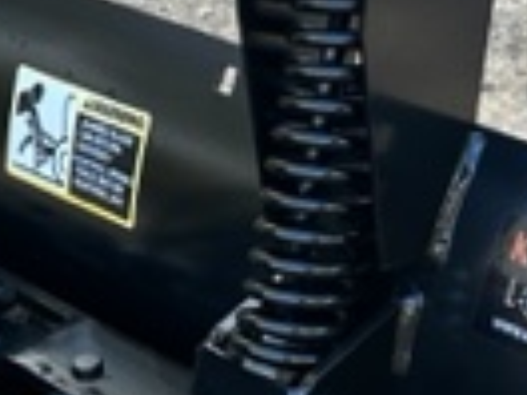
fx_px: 1766
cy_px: 543
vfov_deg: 12.3
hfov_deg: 16.9
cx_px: 136
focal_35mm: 116
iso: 80
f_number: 1.78
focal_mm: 6.86
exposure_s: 1/339
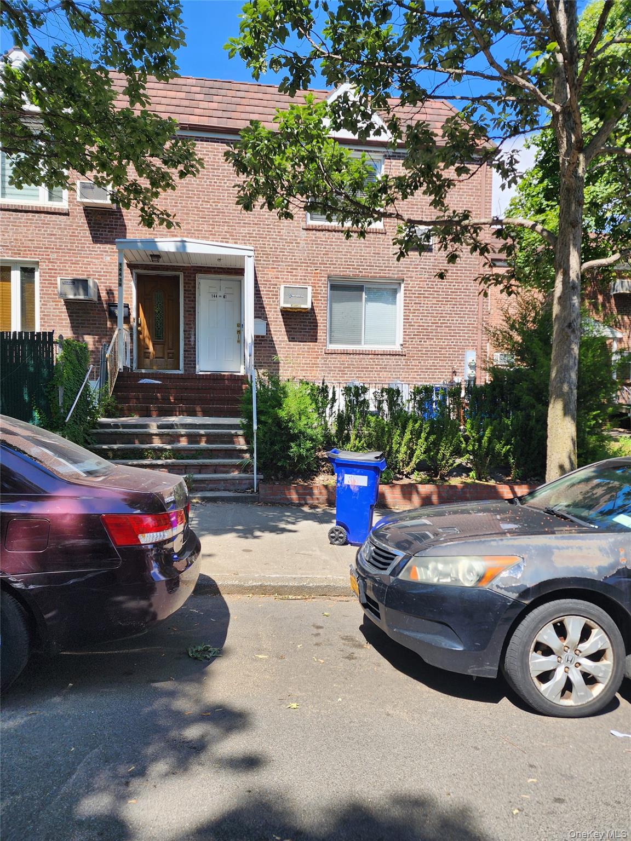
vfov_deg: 73.9
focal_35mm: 23
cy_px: 420
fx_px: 559
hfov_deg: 58.9
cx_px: 316
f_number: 1.8
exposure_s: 1/393
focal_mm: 6.4
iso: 12
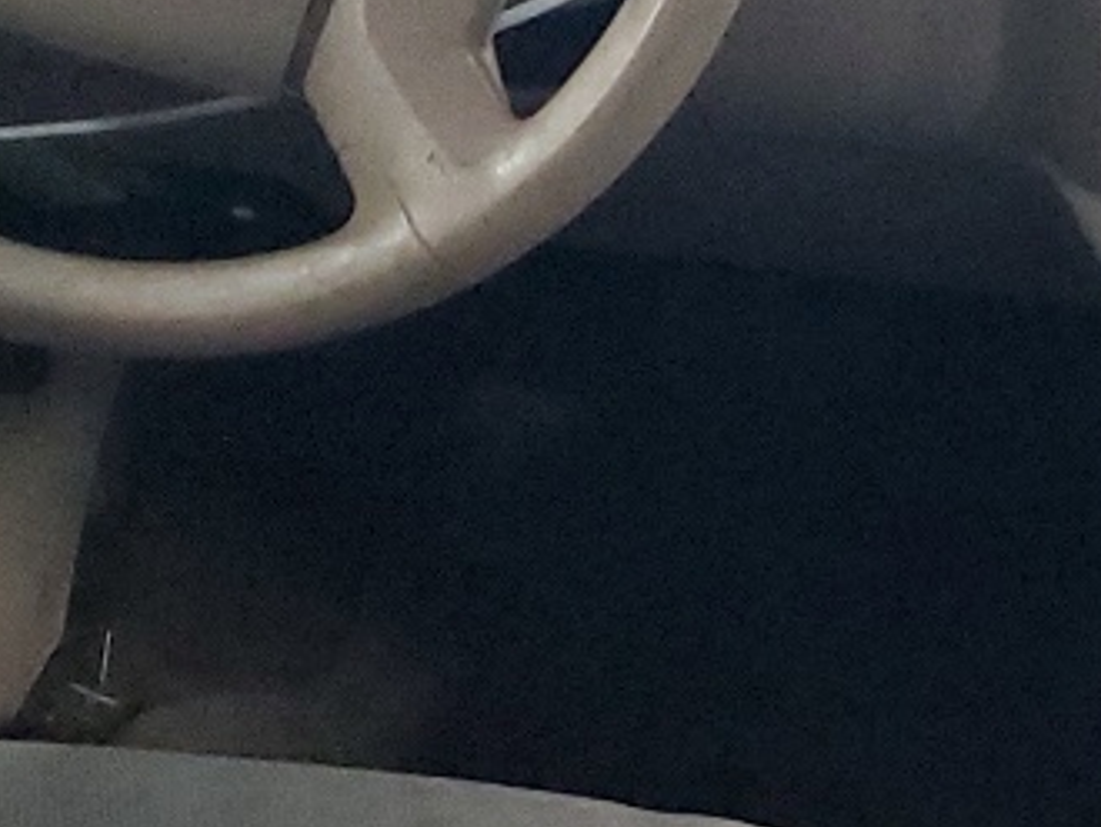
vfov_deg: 11.7
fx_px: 4010
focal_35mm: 126
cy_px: 807
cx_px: 1471
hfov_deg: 14.9
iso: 510
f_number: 1.5
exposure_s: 1/15
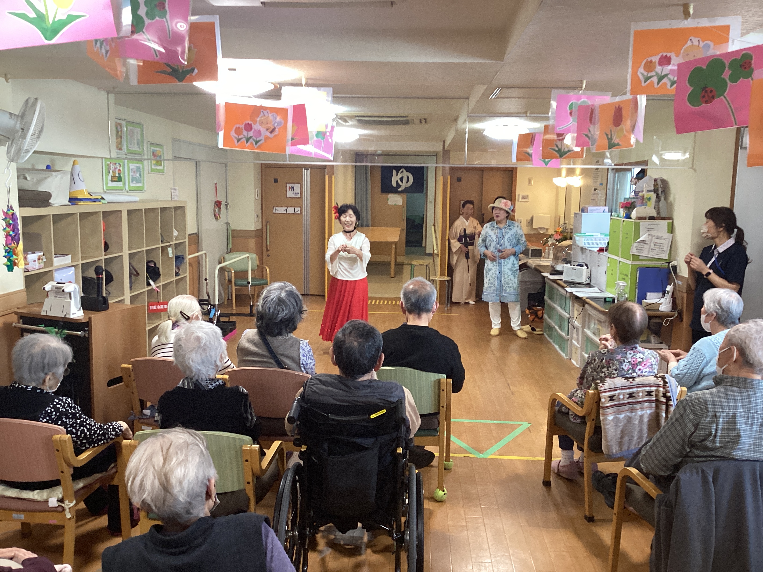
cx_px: 382
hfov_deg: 58.4
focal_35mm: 31
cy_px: 286
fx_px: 683
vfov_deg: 45.4
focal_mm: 3.3
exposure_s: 1/50
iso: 160
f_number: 2.4
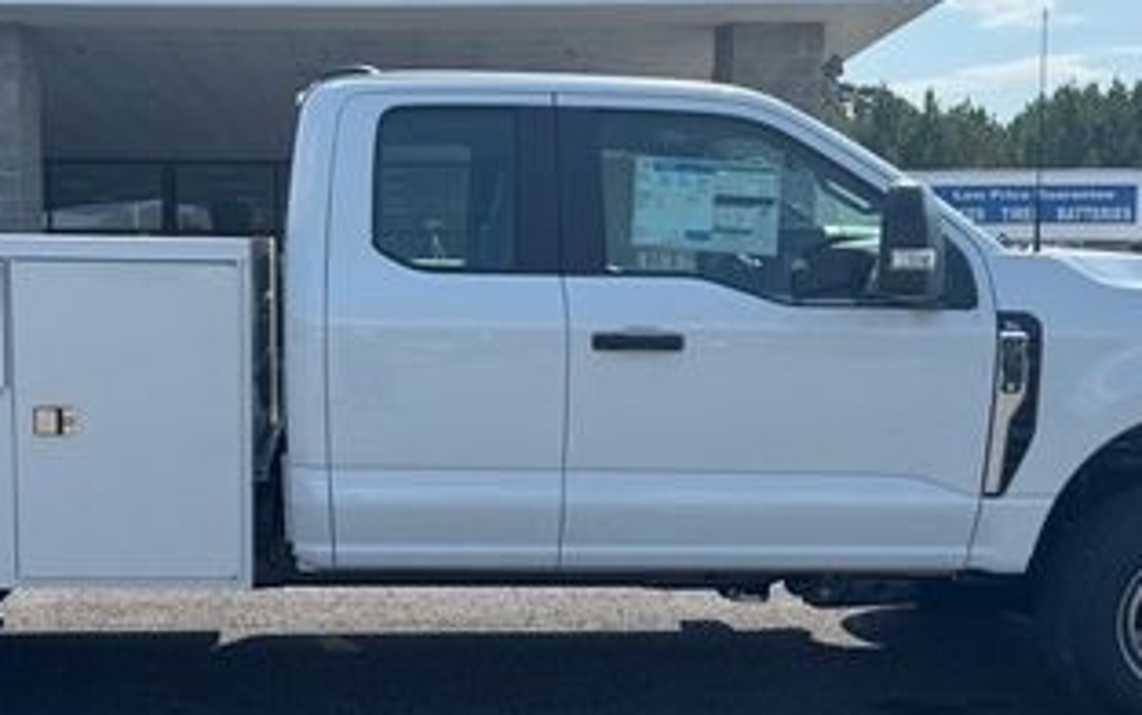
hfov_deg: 38.4
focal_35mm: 52
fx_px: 1619
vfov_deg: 24.7
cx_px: 383
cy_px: 492
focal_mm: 6.76
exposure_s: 1/3597
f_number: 1.78
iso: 80
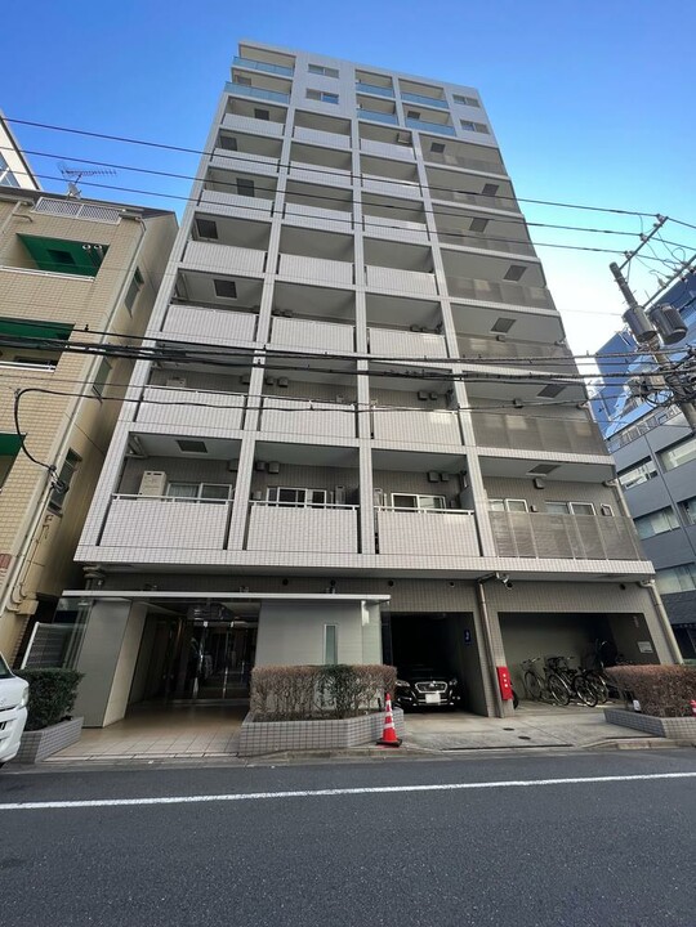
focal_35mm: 13
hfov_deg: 89.9
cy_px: 464
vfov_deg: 106.2
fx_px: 349
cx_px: 348
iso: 32
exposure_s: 1/223
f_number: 1.8
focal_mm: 1.57
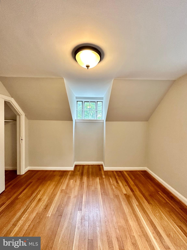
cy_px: 125
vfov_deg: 102.1
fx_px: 101
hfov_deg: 85.6
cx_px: 94
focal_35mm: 14
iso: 250
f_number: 2.2
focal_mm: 2.22
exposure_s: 1/120
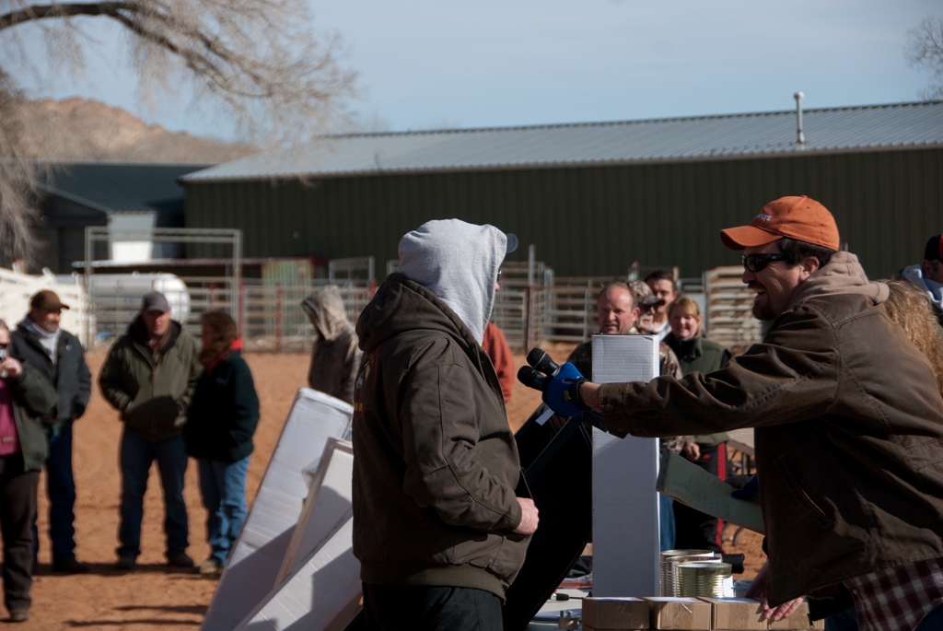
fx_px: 3225
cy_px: 316
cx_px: 472
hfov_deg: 16.6
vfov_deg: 11.2
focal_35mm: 123
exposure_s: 1/1600
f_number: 5
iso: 200
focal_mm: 82
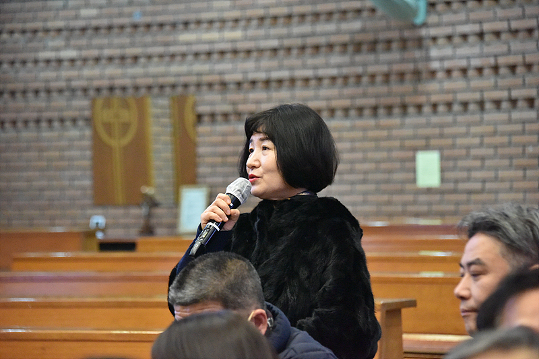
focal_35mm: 180
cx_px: 270
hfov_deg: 11.4
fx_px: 2694
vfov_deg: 7.6
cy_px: 180
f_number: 6.3
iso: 10000
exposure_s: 1/125
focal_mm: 180
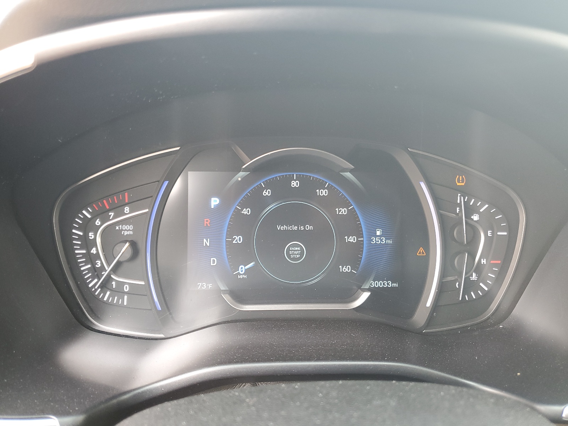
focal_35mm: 26
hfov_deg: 67.3
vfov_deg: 53.1
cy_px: 213
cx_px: 284
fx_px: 427
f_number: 1.5
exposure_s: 1/60.2
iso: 72
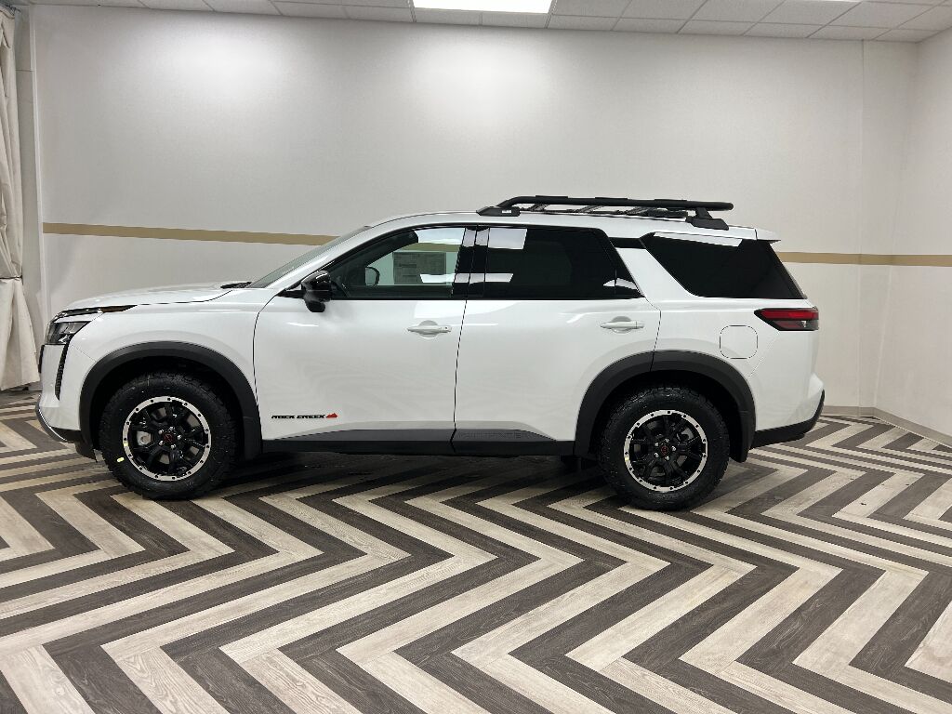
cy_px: 357
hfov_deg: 67.3
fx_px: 715
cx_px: 476
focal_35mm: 26
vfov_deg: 53.1
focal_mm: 5.7
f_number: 1.5
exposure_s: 1/120
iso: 50
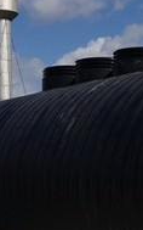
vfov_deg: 27.5
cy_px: 167
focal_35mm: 74
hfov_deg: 16.4
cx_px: 199
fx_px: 462
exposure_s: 1/3195
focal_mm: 4.12
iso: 50
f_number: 2.4
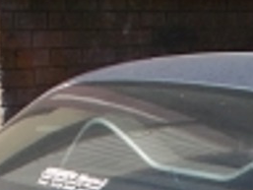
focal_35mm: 123
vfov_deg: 10.5
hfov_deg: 15.8
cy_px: 443
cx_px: 231
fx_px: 899
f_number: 8
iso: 80
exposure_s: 1/160
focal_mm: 4.6
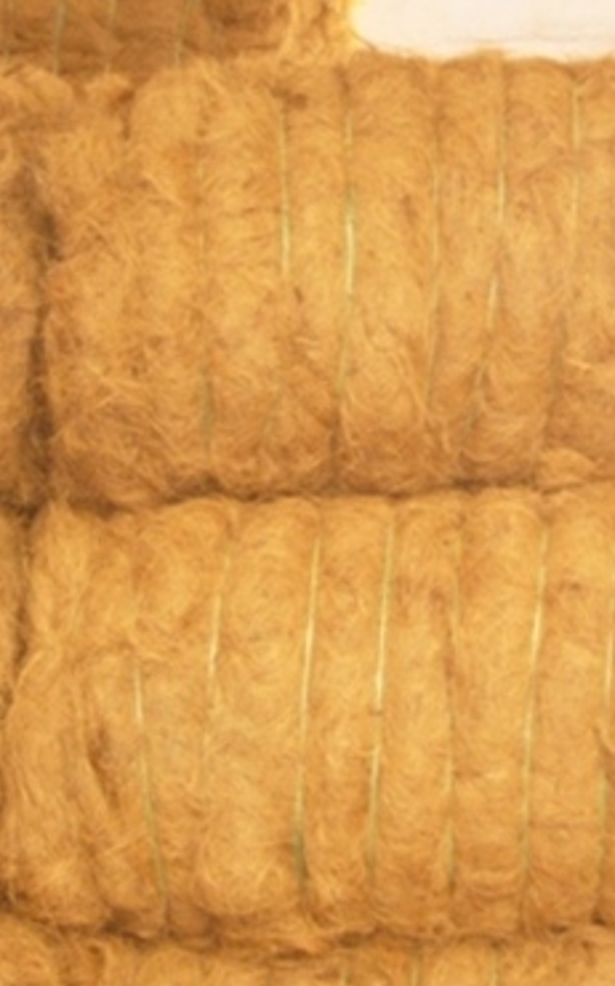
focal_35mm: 86
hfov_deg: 15.2
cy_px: 492
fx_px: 2308
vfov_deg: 24.1
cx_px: 378
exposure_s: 1/8
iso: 320
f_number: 3.6
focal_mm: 9.9
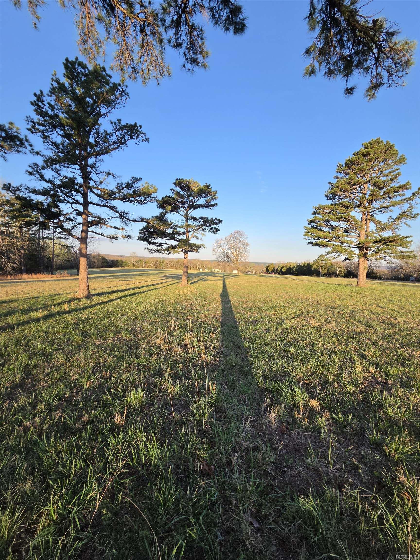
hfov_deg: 89.9
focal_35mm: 13
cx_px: 210
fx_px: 210
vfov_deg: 106.2
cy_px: 280
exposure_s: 1/1228
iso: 100
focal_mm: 2.2
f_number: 2.2
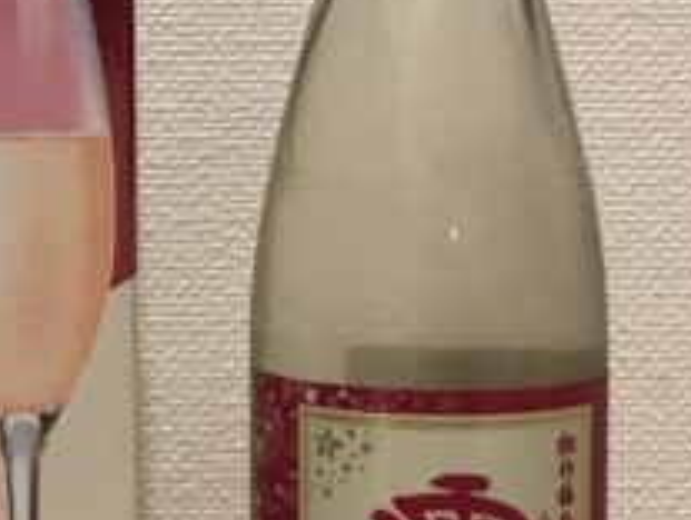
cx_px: 137
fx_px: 1620
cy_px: 247
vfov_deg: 18.3
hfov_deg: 23.7
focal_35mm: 81
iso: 50
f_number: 1.8
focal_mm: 3.99
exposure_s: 1/15
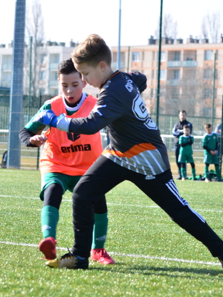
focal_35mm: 208
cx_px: 81
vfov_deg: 9.5
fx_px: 1785
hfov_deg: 7.1
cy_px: 149
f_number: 5
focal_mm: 95
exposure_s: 1/500
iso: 200
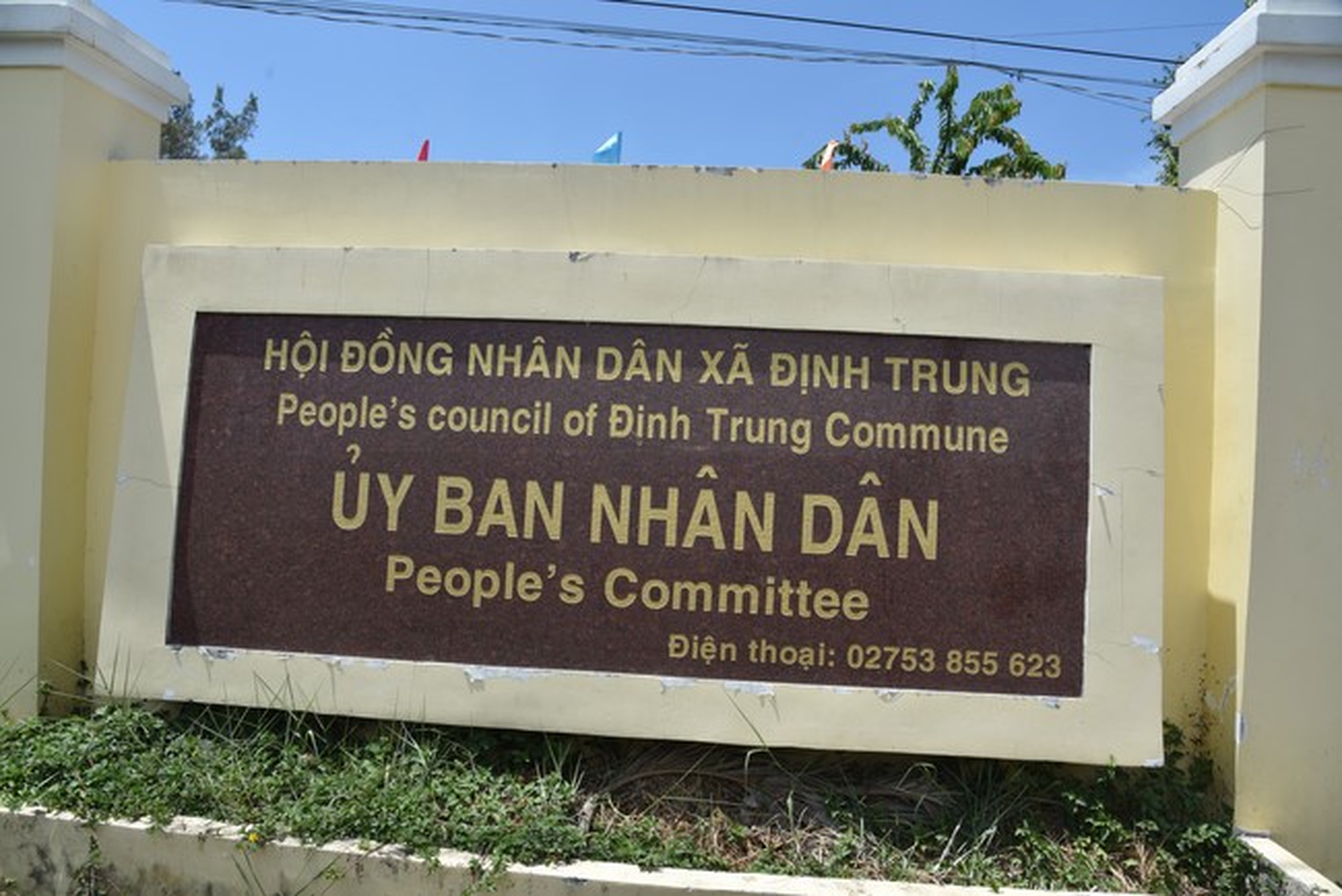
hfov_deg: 73.7
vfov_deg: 53.2
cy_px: 448
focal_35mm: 24
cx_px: 671
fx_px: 895
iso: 200
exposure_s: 1/320
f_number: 9
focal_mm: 24
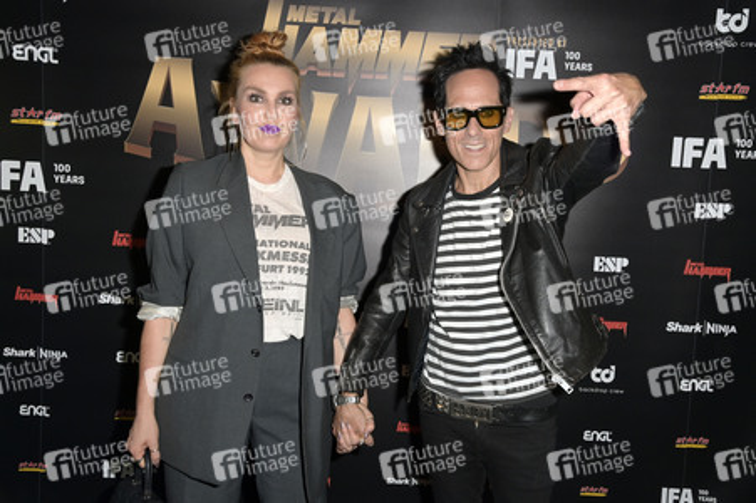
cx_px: 378
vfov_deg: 38.8
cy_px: 252
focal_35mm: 34
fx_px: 713
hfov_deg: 55.8
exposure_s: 1/125
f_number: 6.3
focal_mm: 34
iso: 640
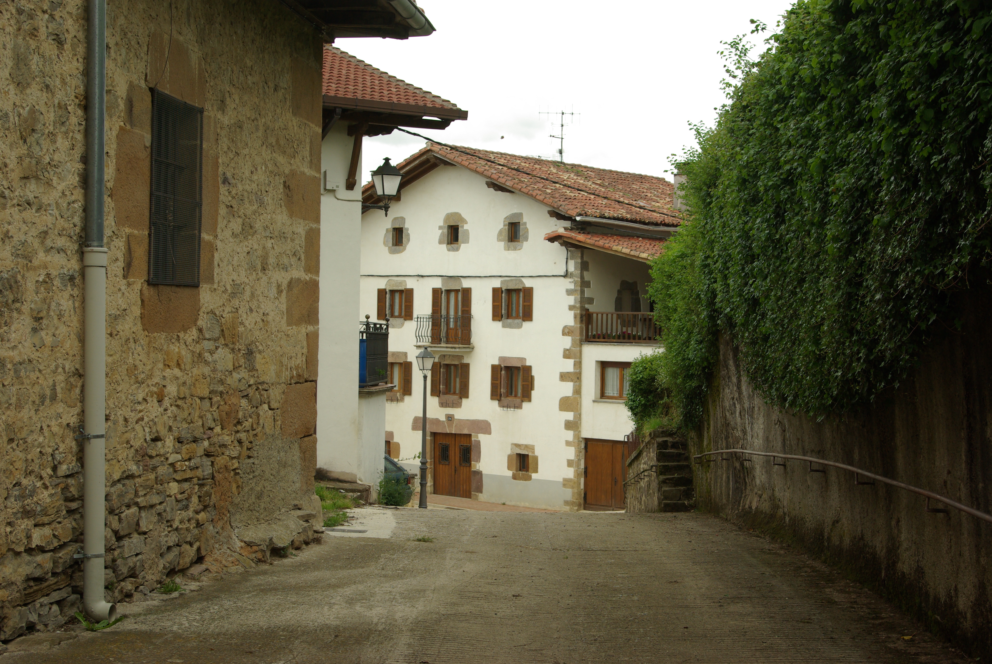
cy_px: 332
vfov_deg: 25.8
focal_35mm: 52
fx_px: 1448
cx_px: 496
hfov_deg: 37.8
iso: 200
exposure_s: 1/250
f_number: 6.7
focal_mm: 35
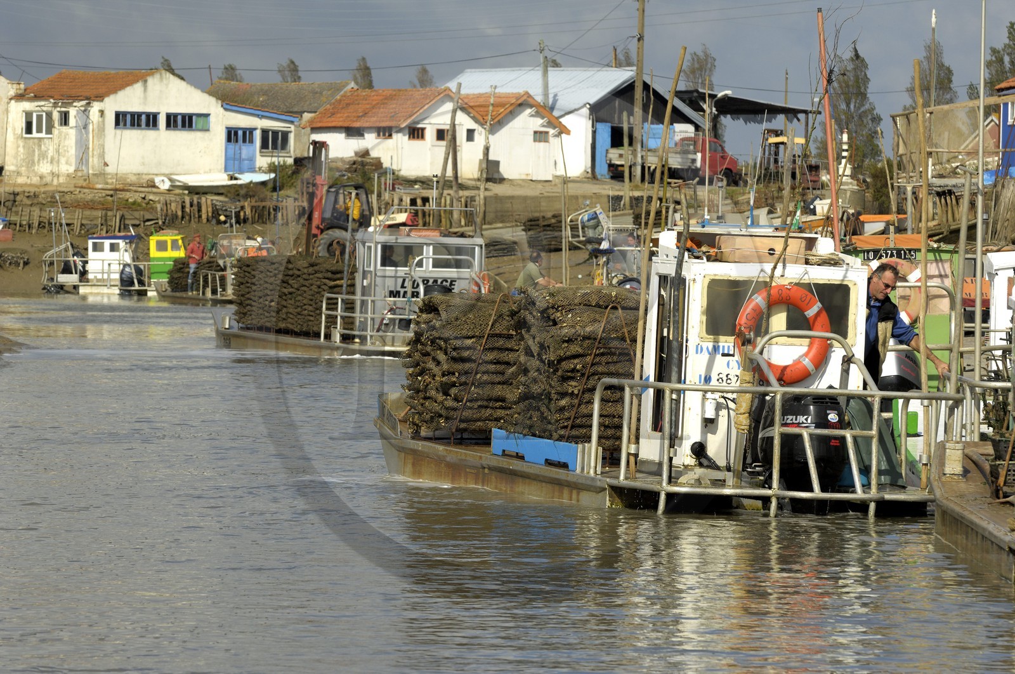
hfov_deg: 10.2
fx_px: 5701
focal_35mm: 202
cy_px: 337
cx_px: 508
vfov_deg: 6.8
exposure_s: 1/400
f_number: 7.1
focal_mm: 135
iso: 100
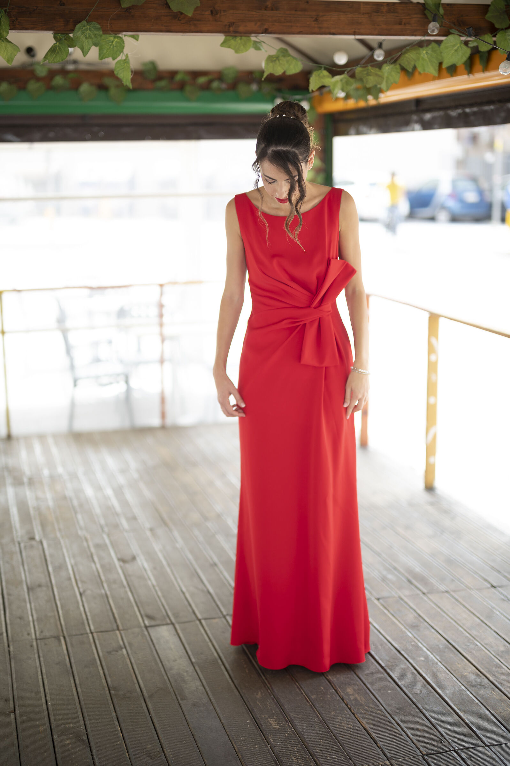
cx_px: 255
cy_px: 383
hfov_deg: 27.0
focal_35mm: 50
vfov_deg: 39.6
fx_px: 1064
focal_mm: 50
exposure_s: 1/500
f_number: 1.2
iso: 100
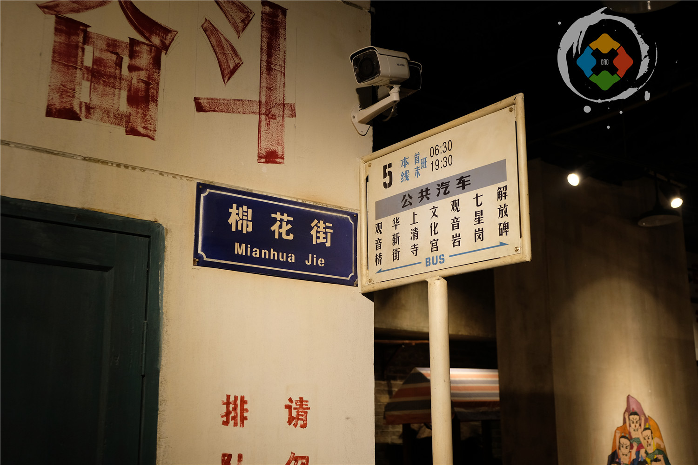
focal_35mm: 42
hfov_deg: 46.4
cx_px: 349
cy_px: 232
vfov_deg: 31.9
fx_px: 814
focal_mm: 27.7
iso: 400
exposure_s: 1/125
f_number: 3.2
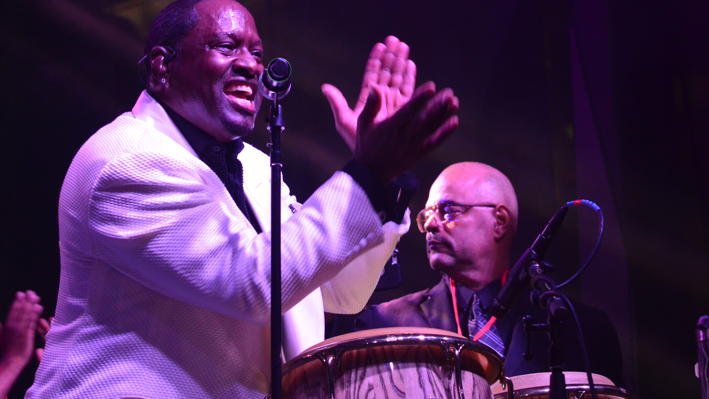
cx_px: 349
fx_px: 2613
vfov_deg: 8.7
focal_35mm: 139
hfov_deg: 15.5
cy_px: 175
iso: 3200
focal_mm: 86
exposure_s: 1/100
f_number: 8
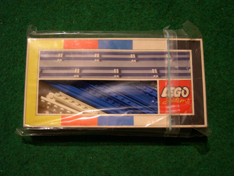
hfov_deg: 49.0
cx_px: 117
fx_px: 257
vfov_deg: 37.7
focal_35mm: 38
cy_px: 88
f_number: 2.8
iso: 100
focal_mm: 8
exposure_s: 1/11
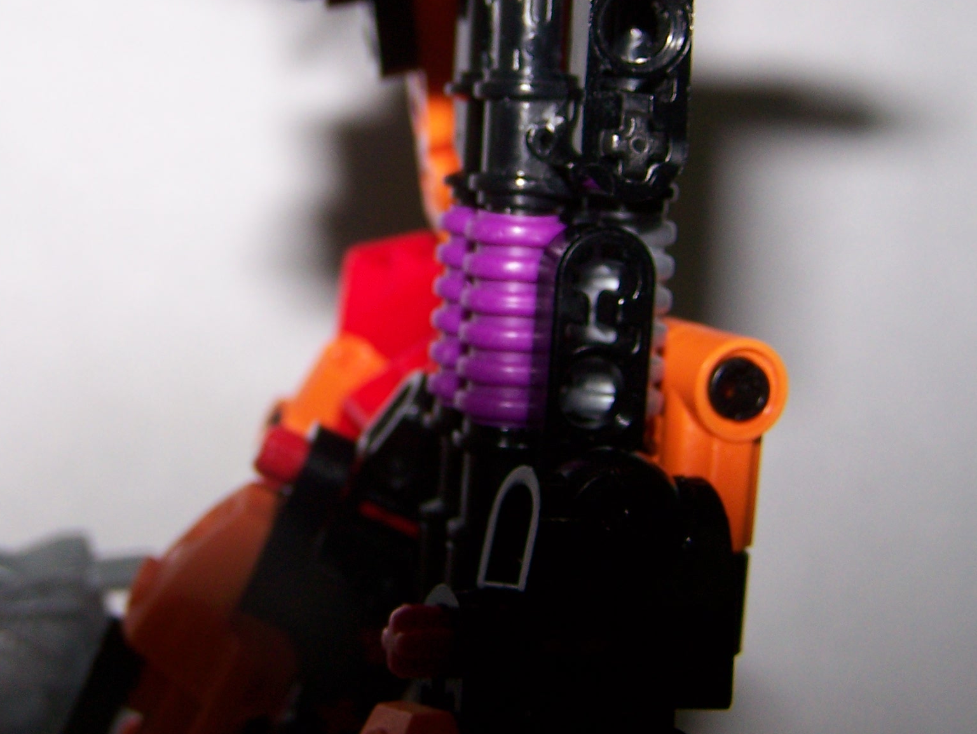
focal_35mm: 70
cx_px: 291
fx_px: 1977
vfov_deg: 20.9
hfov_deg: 27.5
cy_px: 199
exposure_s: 1/60
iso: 80
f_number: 2.8
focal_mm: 6.3
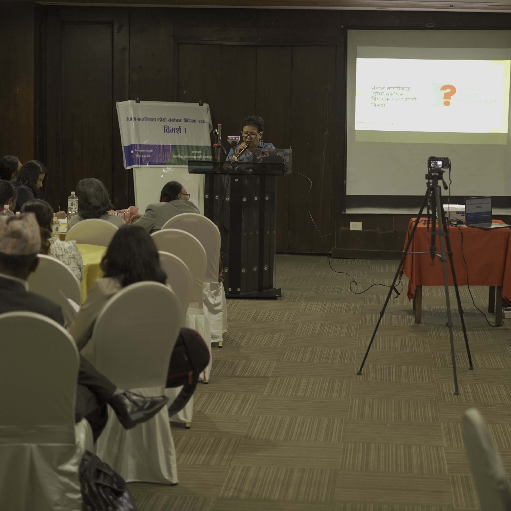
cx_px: 288
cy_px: 199
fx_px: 1303
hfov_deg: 22.2
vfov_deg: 22.2
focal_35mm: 78
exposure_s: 1/200
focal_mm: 50
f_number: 1.8
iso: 1000
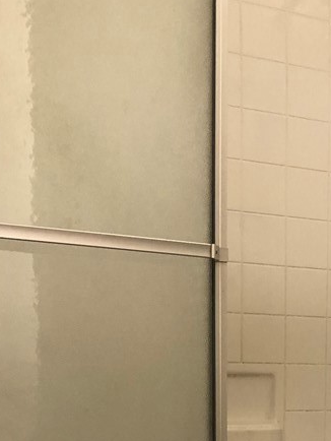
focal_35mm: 66
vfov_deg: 26.8
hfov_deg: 21.9
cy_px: 494
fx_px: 841
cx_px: 285
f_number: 1.8
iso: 40
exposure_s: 1/15
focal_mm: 3.99
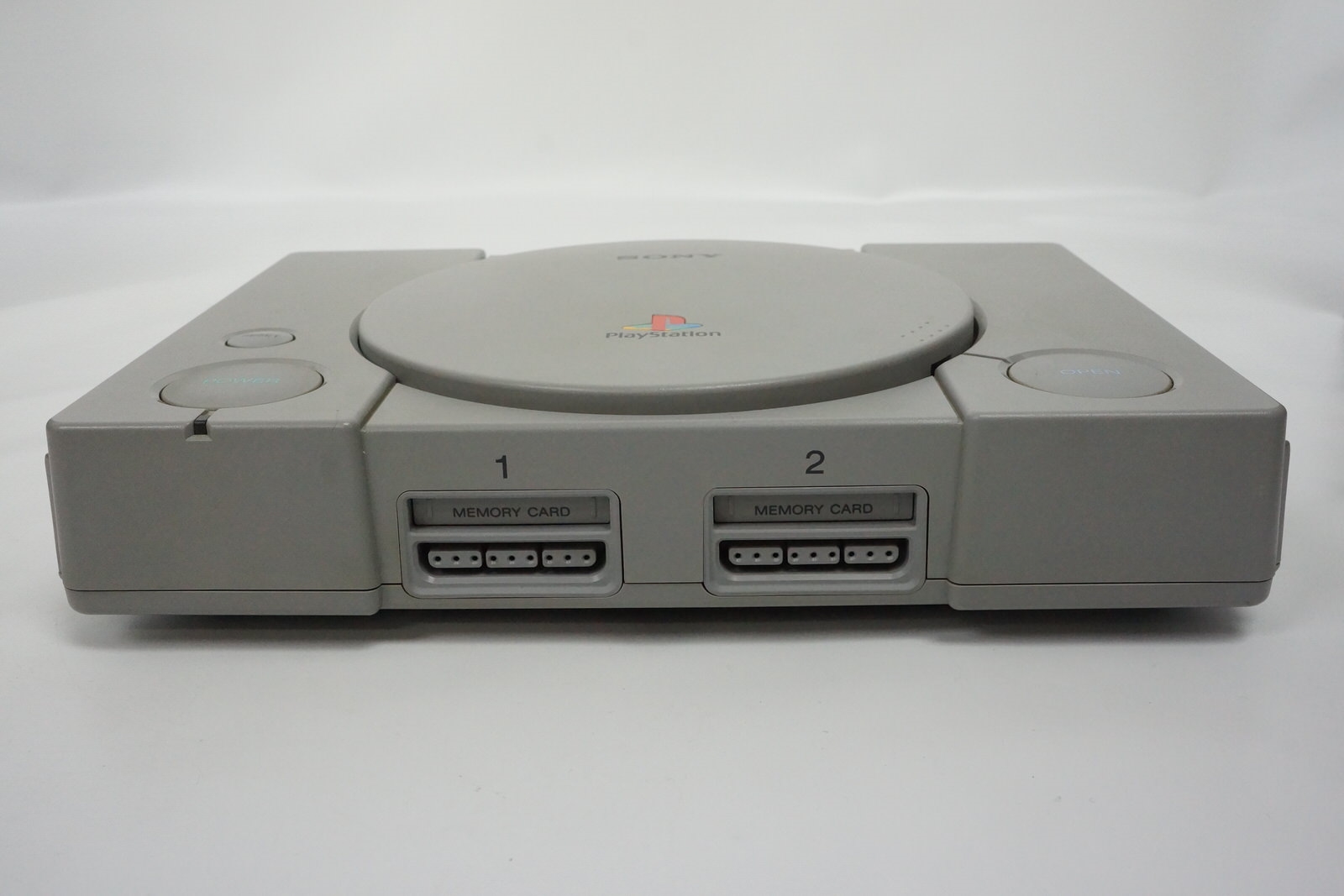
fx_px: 1269
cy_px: 448
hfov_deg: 55.8
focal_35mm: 34
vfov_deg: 38.9
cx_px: 672
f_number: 11
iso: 3200
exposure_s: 1/100
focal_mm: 23
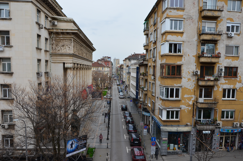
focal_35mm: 27
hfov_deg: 67.5
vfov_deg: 47.7
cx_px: 122
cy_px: 80
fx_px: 182
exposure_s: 1/250
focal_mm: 18
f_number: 10
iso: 320
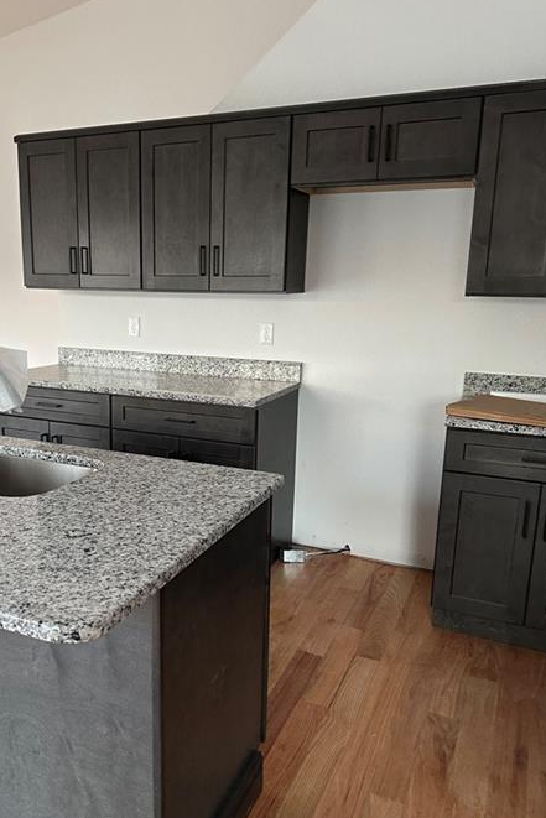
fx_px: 659
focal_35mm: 29
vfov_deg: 63.6
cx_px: 197
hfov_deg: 44.5
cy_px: 421
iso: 320
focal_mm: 6.86
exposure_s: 1/60
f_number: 1.78
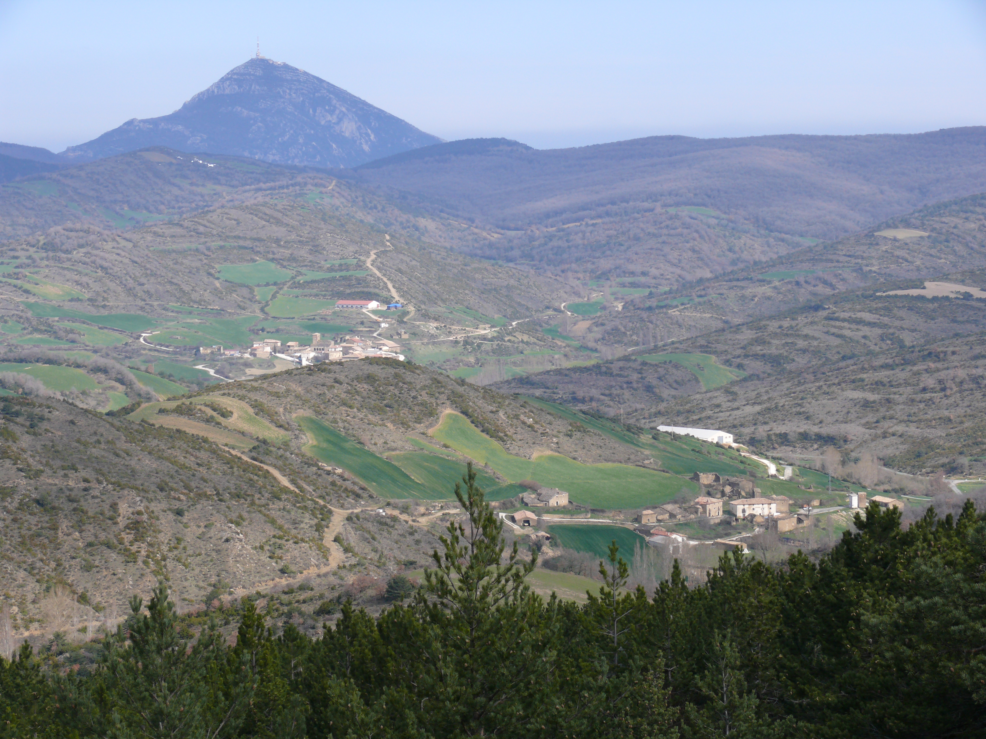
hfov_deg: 22.3
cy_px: 370
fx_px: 2507
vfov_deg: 16.8
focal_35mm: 88
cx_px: 493
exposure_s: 1/400
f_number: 5.6
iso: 100
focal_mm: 18.6
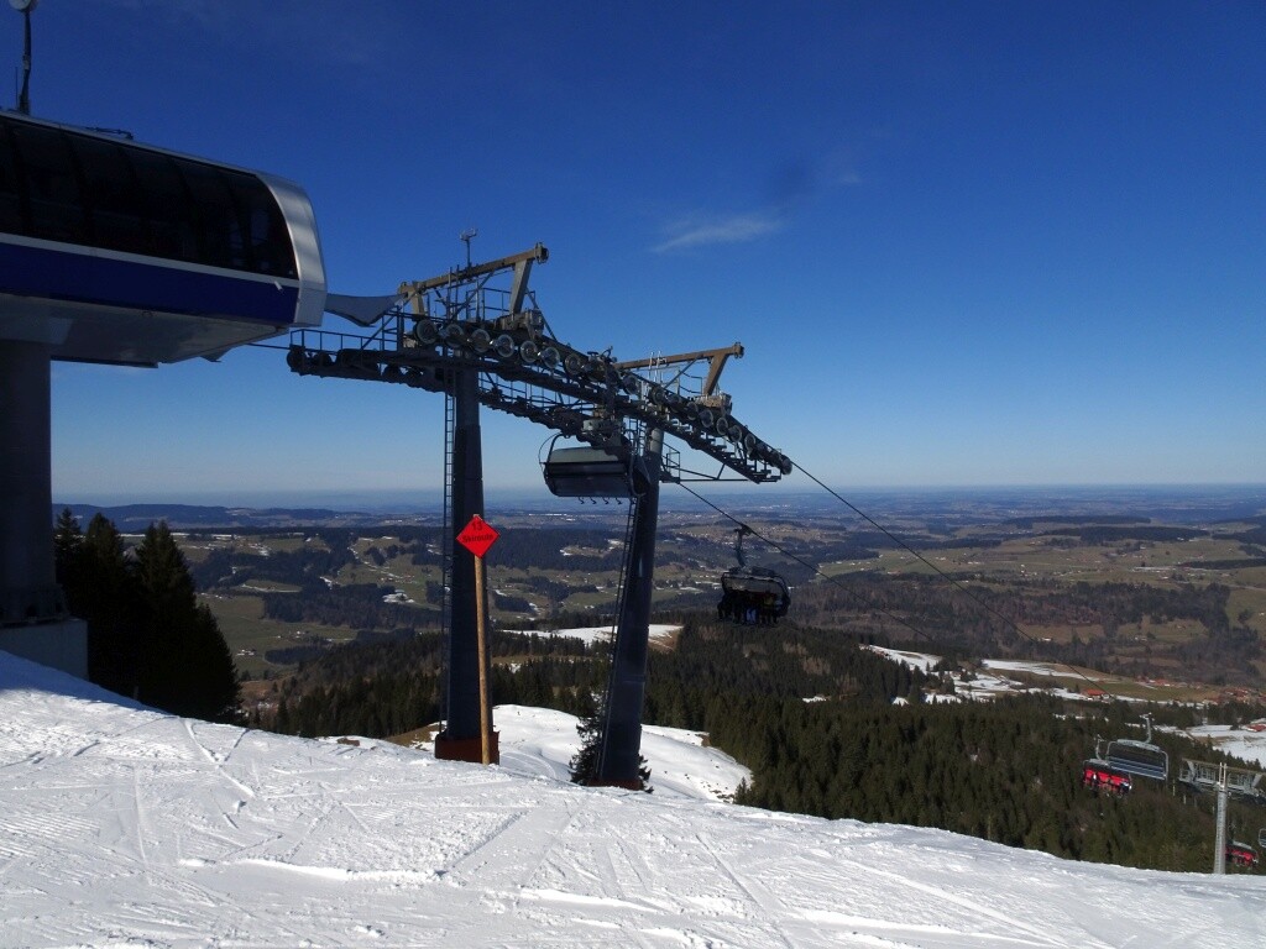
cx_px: 633
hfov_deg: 71.6
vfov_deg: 56.8
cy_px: 474
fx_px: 878
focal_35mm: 24
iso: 80
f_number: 4.5
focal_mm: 4.1
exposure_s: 1/2000
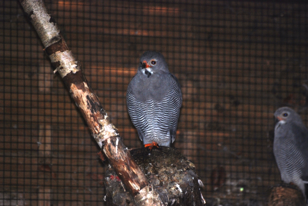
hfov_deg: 5.1
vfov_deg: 3.4
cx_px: 154
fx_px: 3468
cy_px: 103
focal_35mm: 405
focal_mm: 270
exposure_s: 1/60
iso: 400
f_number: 5.6
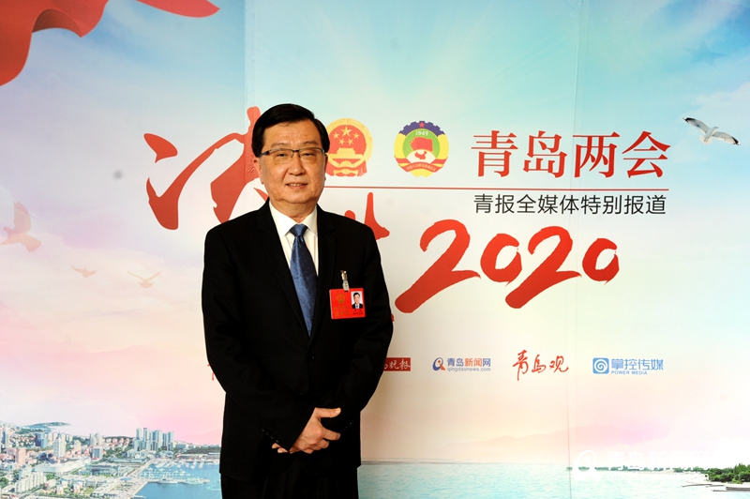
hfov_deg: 38.2
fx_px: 1082
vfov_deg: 25.9
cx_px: 375
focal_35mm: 52
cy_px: 250
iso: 800
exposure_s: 1/100
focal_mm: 52
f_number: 5.6
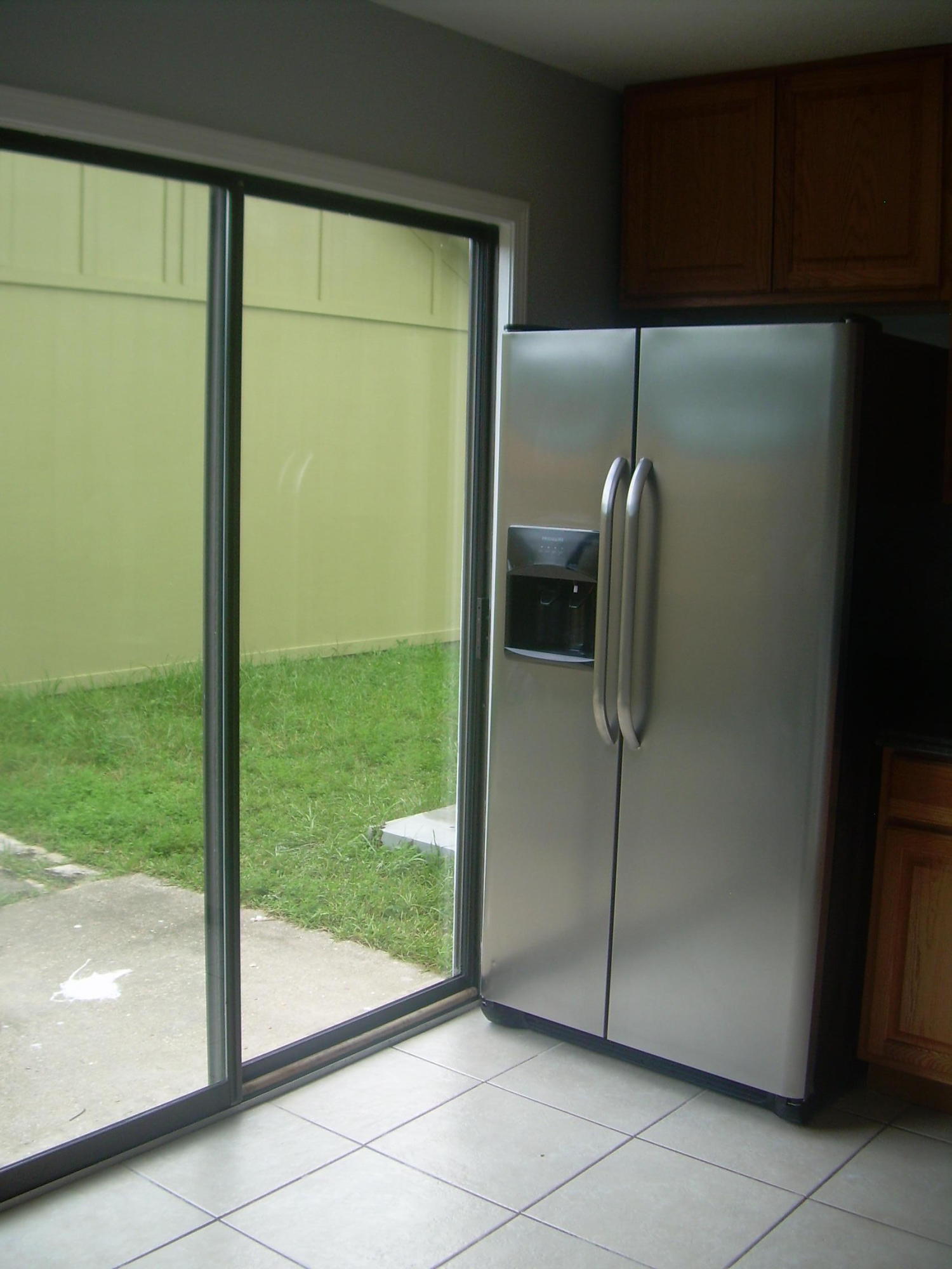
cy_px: 634
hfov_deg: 37.7
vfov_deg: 49.0
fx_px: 1393
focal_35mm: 38
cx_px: 476
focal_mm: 6.3
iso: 50
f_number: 2.8
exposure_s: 1/136
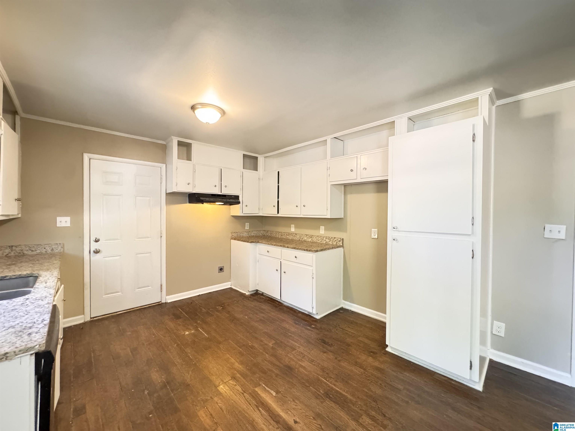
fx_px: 233
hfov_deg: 102.1
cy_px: 216
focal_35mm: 14
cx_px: 288
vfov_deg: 85.7
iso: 1250
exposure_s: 1/30
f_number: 2.2
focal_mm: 2.22
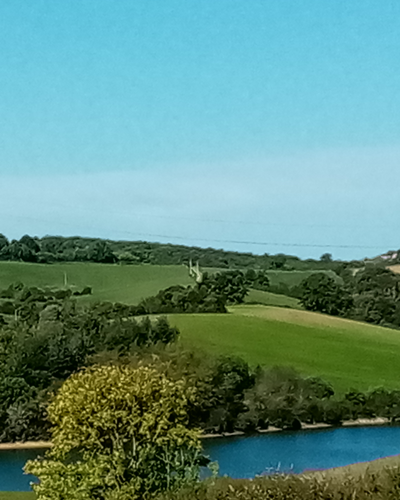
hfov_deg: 30.0
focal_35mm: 45
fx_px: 666
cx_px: -42
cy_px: 314
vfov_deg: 40.9
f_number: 1.8
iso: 102
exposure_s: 1/1862
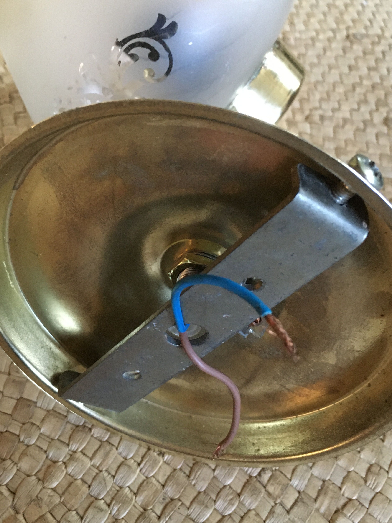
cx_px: 183
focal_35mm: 35
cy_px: 243
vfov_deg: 52.6
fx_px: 528
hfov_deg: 40.7
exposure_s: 1/17
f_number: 2.2
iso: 250
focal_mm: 4.15
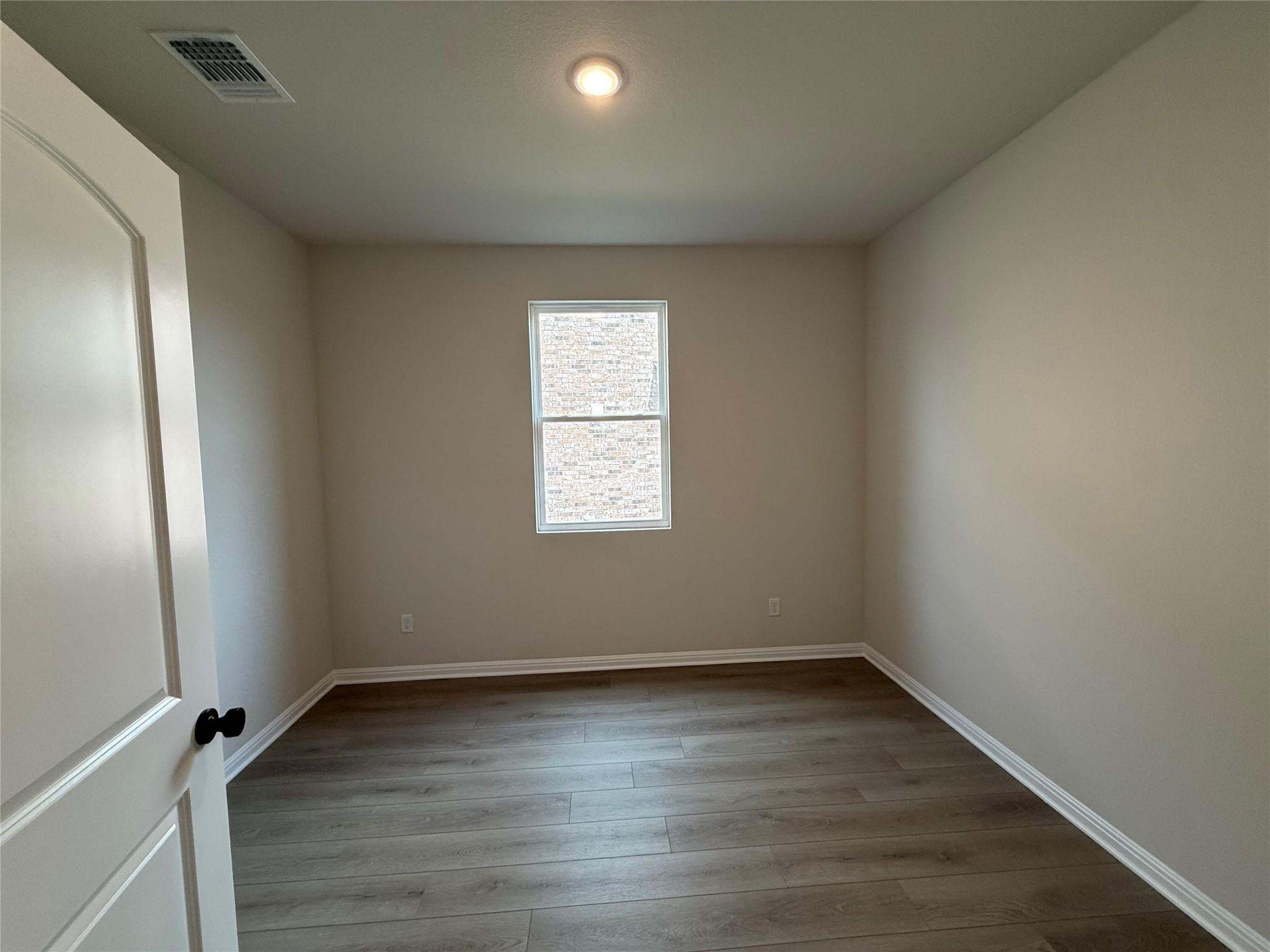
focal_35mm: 14
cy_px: 476
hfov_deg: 102.1
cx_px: 635
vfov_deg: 85.7
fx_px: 514
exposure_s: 1/120
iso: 125
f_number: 2.2
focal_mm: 2.22
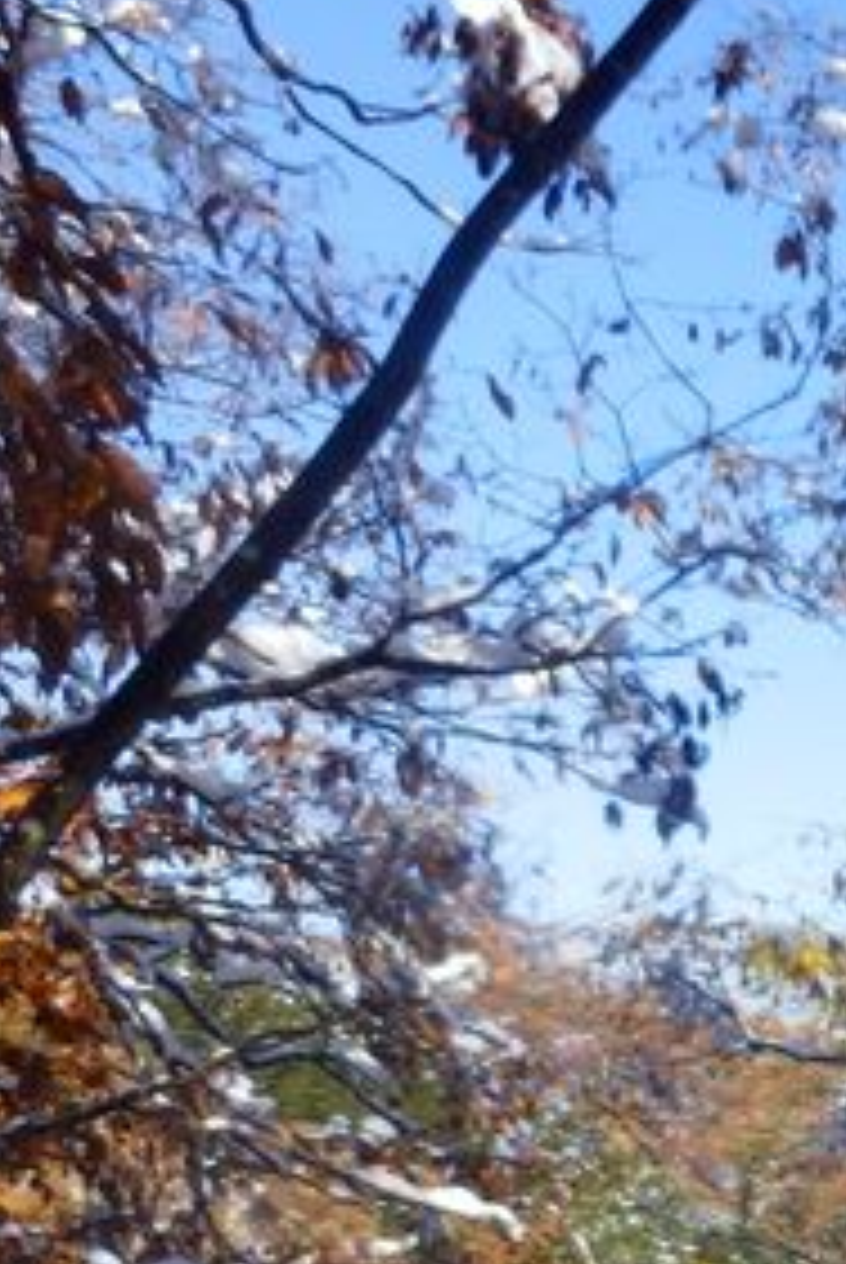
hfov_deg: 16.6
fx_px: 2496
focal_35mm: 71
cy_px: 1277
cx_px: 1431
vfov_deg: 26.8
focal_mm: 4.2
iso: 80
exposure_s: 1/640
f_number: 3
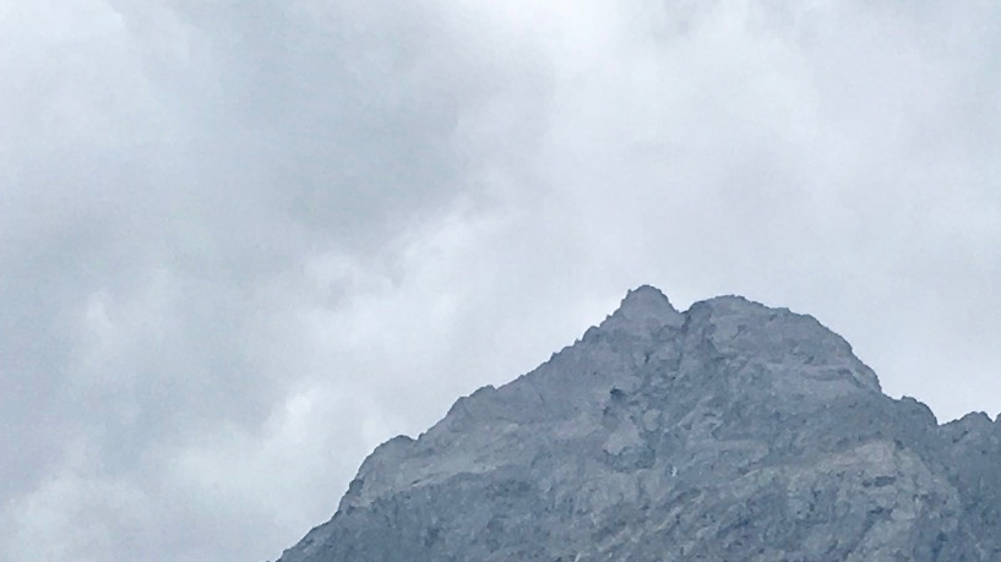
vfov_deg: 7.6
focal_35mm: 156
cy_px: 950
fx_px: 4139
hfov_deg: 13.8
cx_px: 513
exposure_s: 1/1425
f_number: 2.2
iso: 25
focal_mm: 4.15
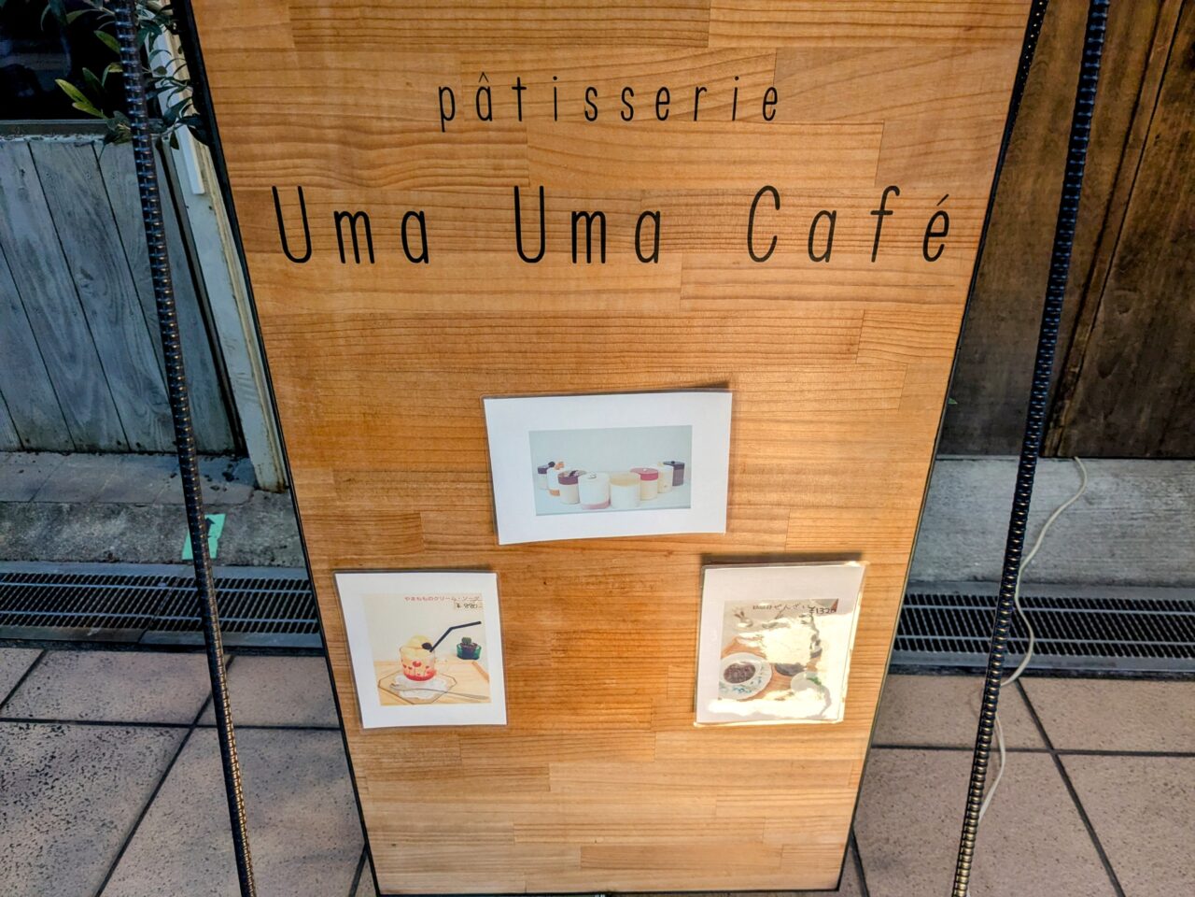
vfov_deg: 51.4
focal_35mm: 27
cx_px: 598
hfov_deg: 65.3
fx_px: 932
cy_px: 448
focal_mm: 4.38
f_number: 1.73
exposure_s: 1/40
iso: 101
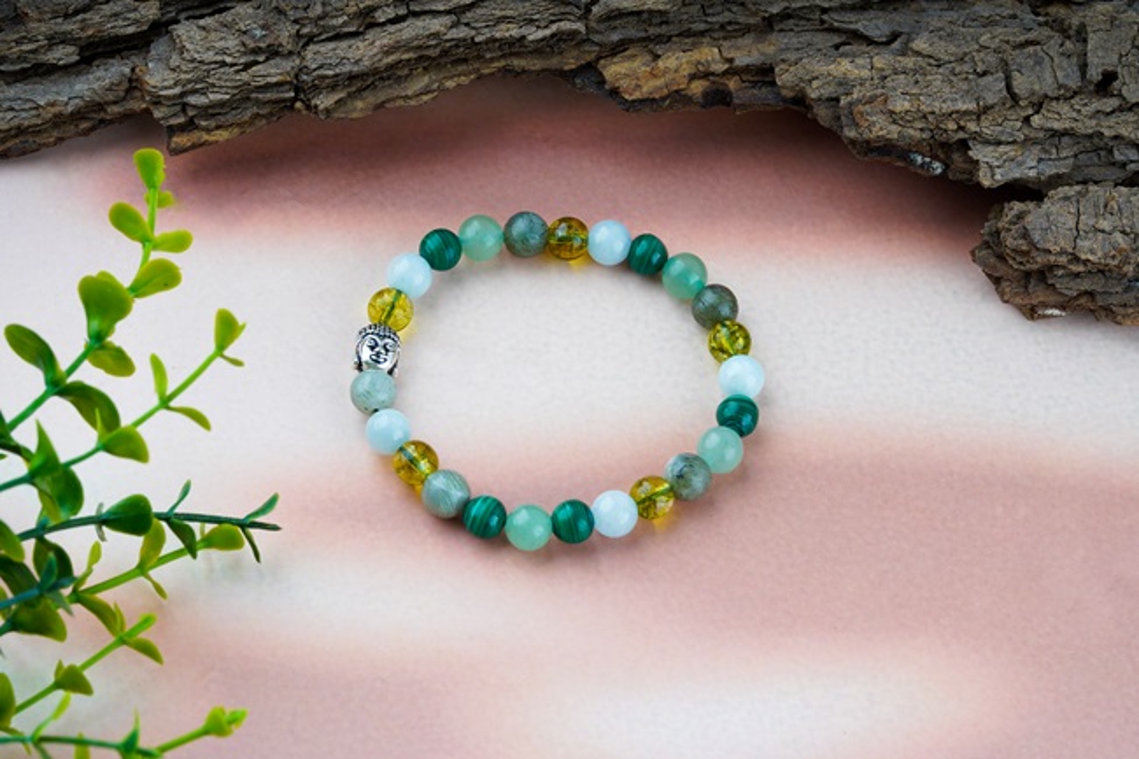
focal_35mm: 90
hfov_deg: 22.6
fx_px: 2847
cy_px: 380
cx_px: 570
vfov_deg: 15.2
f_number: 14
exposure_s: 1/160
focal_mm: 90
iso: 100
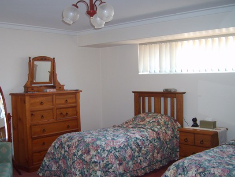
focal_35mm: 42
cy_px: 95
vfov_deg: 34.3
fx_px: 285
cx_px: 109
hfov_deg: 44.8
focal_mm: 5.8
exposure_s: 1/45
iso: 120
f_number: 2.8
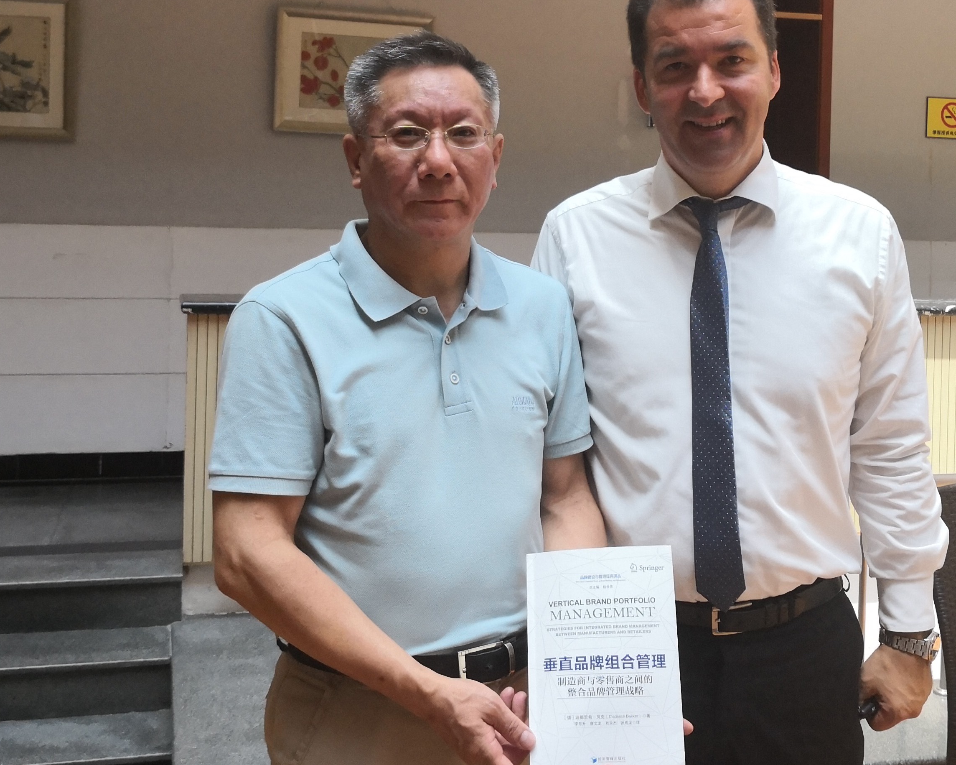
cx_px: 581
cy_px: 249
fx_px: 1103
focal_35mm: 39
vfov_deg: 37.8
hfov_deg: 46.5
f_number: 1.6
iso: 200
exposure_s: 1/900
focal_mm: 3.95
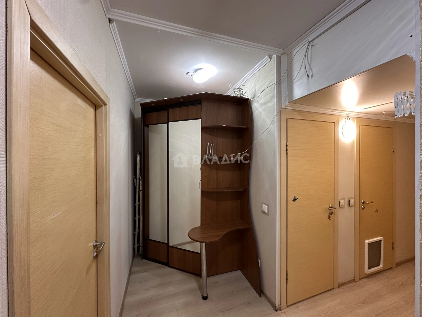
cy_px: 158
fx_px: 171
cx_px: 211
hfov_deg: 102.1
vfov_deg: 85.7
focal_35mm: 14
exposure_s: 1/50
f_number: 2.2
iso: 200
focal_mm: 2.22
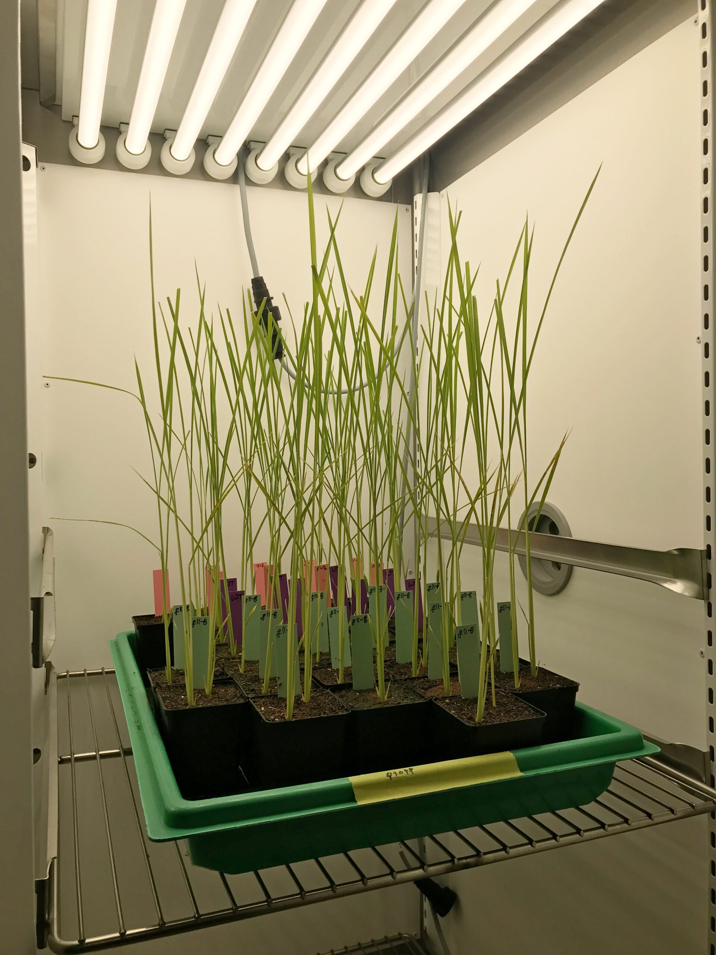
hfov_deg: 49.7
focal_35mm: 28
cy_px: 478
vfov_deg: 63.4
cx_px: 358
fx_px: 772
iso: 20
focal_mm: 3.99
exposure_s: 1/1709
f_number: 1.8
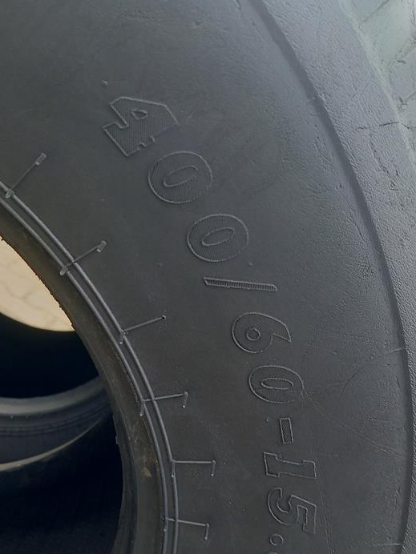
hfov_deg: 38.7
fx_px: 593
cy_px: 381
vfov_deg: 49.0
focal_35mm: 37
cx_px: 211
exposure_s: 1/50
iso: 80
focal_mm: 4.65
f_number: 1.8
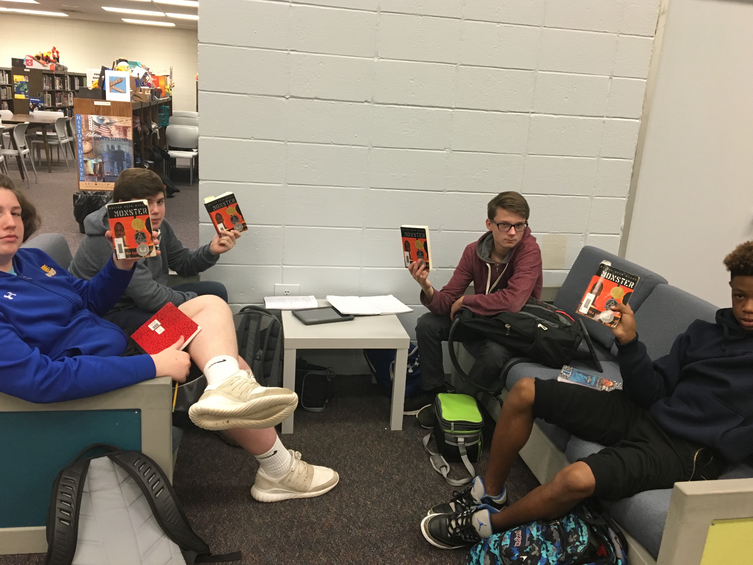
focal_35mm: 30
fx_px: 653
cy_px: 274
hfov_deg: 60.0
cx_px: 372
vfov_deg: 46.8
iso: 125
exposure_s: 1/30
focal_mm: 4.15
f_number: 2.2
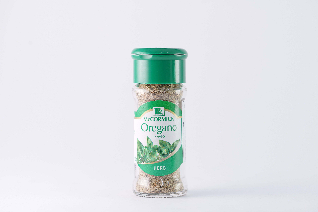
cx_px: 159
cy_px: 106
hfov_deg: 20.4
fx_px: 883
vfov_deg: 13.7
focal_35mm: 100
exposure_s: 1/50
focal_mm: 100
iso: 400
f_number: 7.1
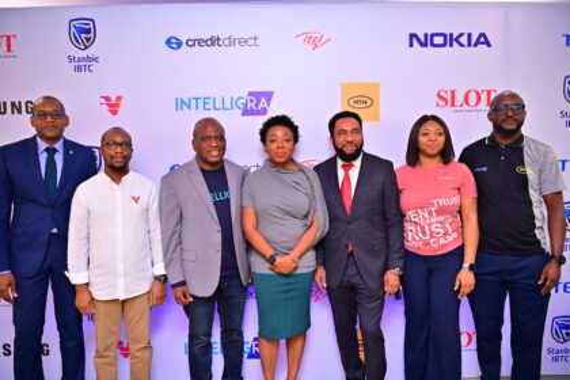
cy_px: 190
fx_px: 459
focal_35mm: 29
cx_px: 285
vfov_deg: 45.0
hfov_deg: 63.7
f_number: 2.8
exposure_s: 1/200
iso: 1600
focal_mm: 29
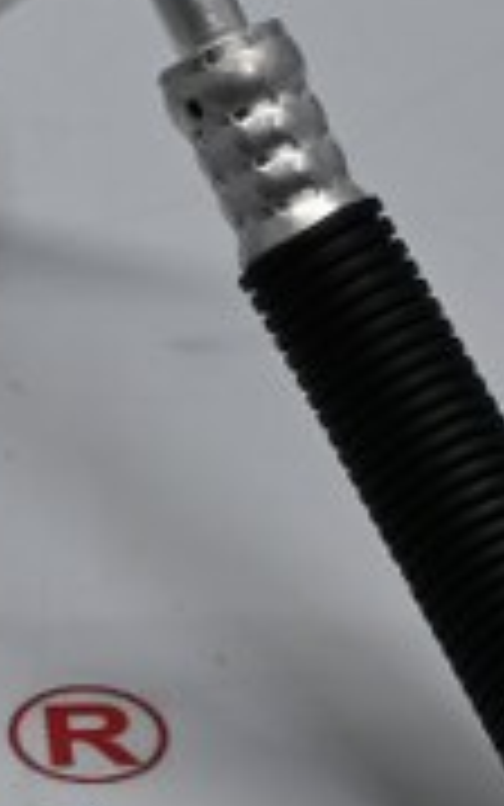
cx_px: -500
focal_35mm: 260
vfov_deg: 8.0
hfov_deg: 5.0
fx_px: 5709
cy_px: 768
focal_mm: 38
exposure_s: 1/125
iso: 560
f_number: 5.6
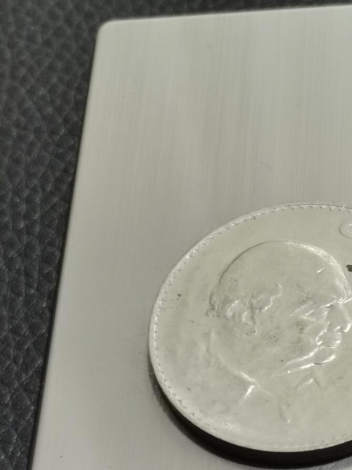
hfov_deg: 12.2
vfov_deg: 16.2
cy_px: 355
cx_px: 313
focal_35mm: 121
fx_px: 1642
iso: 100
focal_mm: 5.58
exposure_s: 1/120
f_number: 1.8
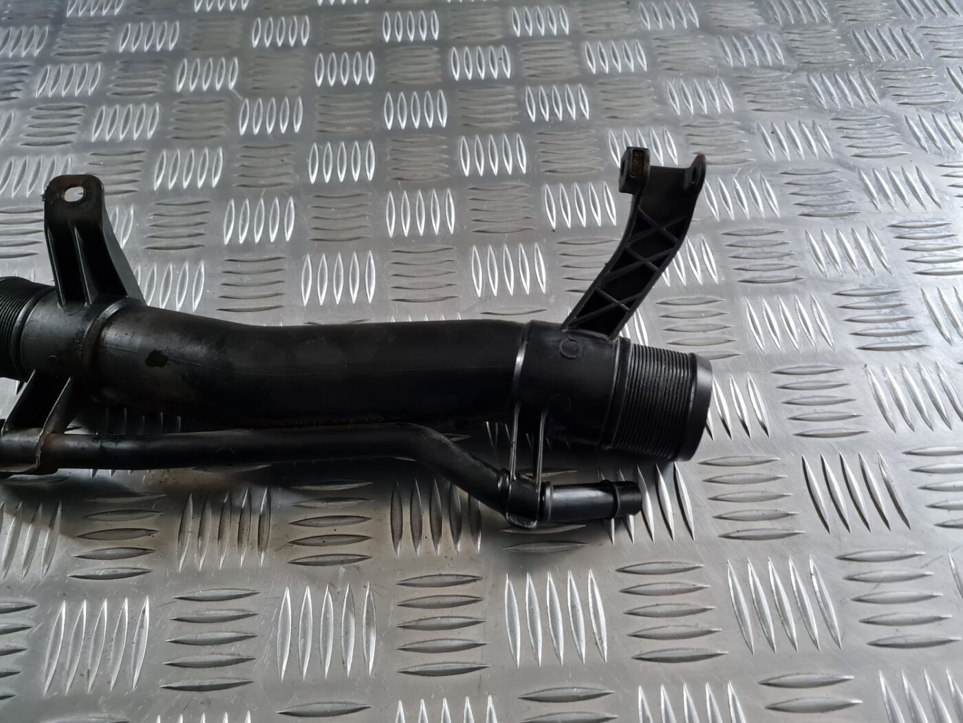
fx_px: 723
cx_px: 482
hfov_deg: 67.3
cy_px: 362
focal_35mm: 26
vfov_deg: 53.1
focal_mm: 5.4
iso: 500
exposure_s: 1/25
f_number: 1.8
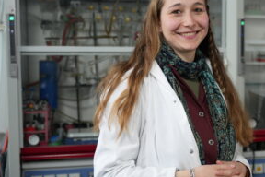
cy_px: 93
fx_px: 483
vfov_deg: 20.7
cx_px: 210
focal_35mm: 66
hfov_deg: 30.0
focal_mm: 39.4
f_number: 2.8
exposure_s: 1/125
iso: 250
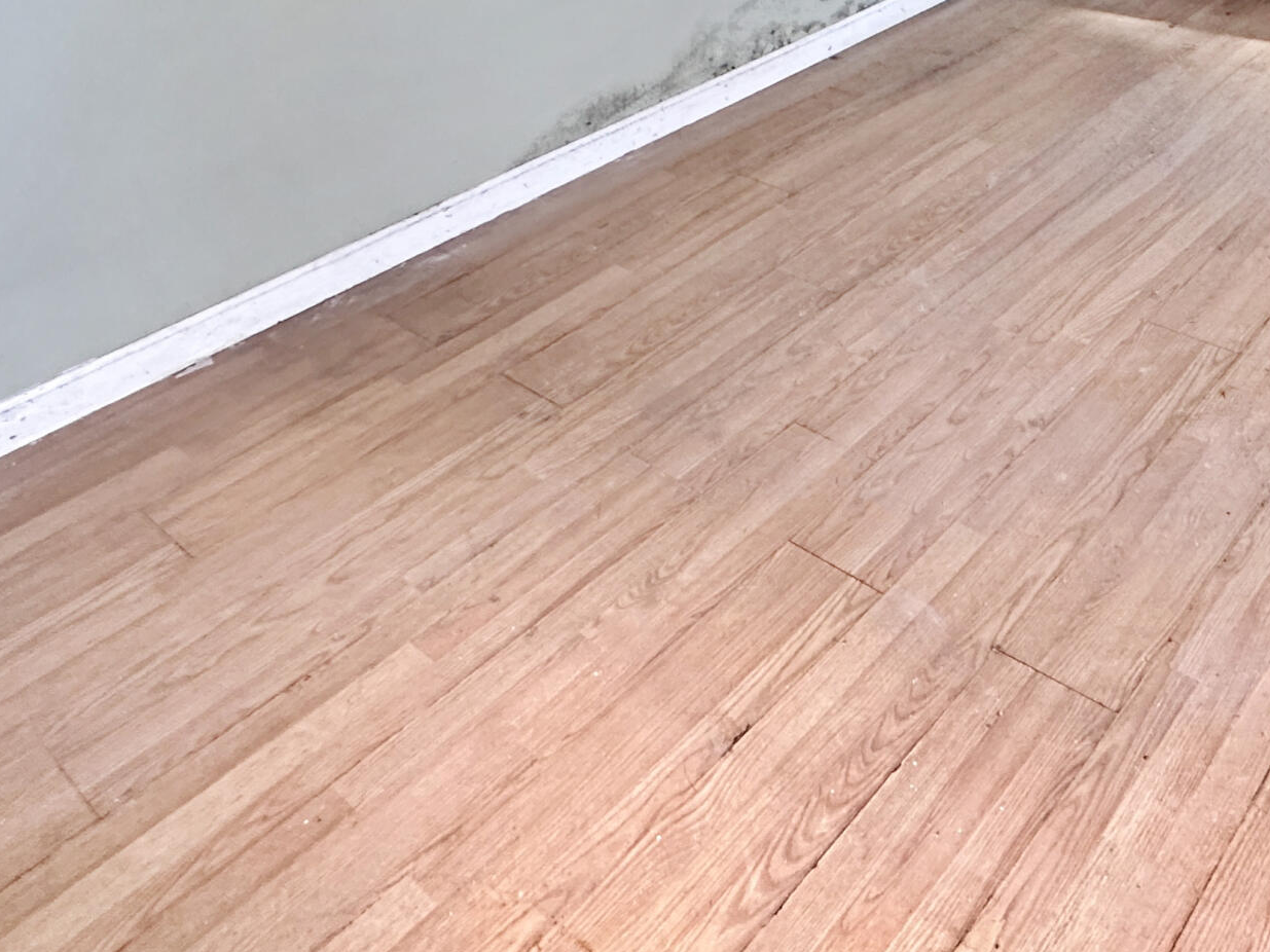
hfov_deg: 50.2
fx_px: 1247
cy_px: -69
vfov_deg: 36.1
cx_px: 1046
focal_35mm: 34
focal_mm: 2.22
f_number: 2.2
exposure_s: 1/60
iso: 400
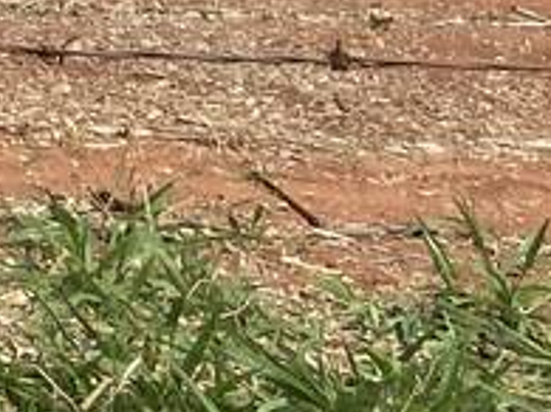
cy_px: -564
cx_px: -1288
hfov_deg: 8.2
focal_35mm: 192
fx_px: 3054
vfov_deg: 7.3
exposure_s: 1/5236
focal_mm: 4.25
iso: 32
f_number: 1.8
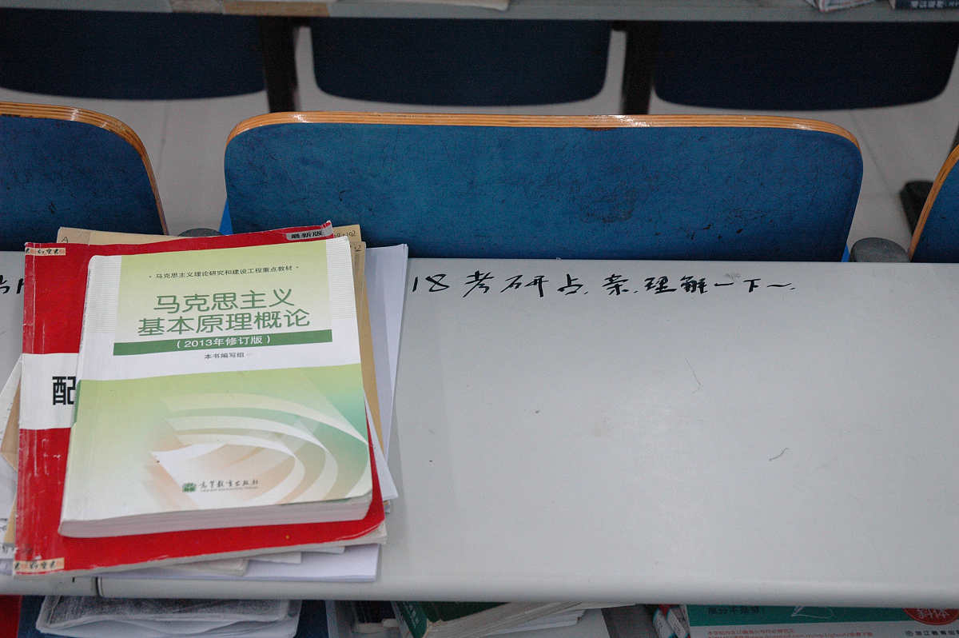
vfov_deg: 23.7
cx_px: 480
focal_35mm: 57
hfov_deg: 35.1
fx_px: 1517
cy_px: 319
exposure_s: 1/60
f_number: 5.6
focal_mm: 38
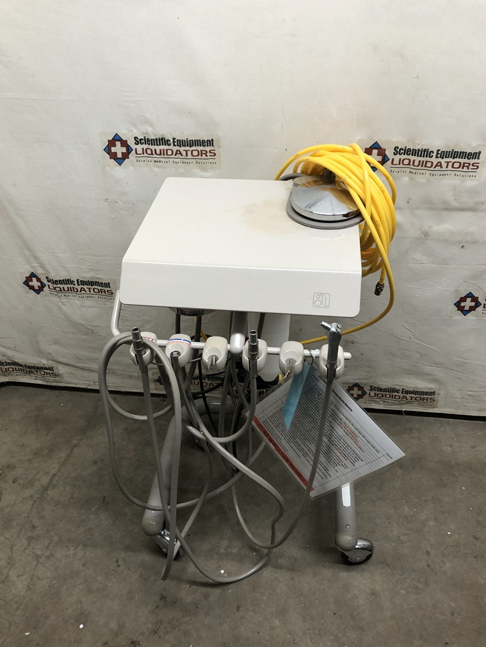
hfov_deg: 48.2
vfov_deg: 61.7
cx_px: 246
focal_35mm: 29
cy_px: 325
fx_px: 543
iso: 32
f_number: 1.8
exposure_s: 1/30
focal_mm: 3.99
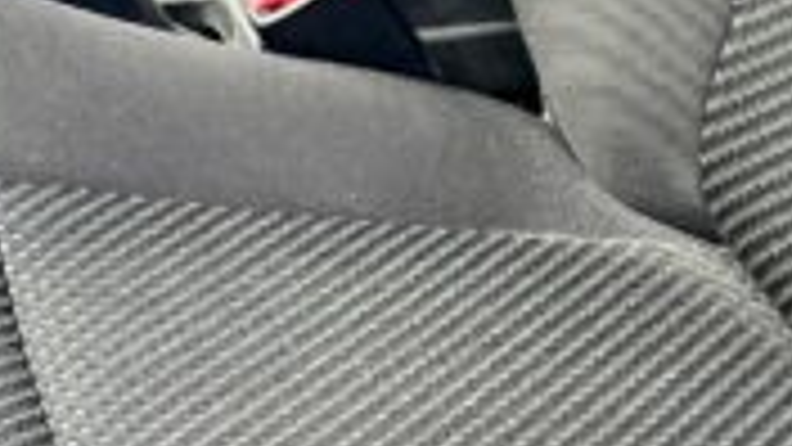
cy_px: -203
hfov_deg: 12.7
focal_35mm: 165
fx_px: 3465
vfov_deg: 7.2
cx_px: -135
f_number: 1.5
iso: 50
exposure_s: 1/121
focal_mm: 5.7
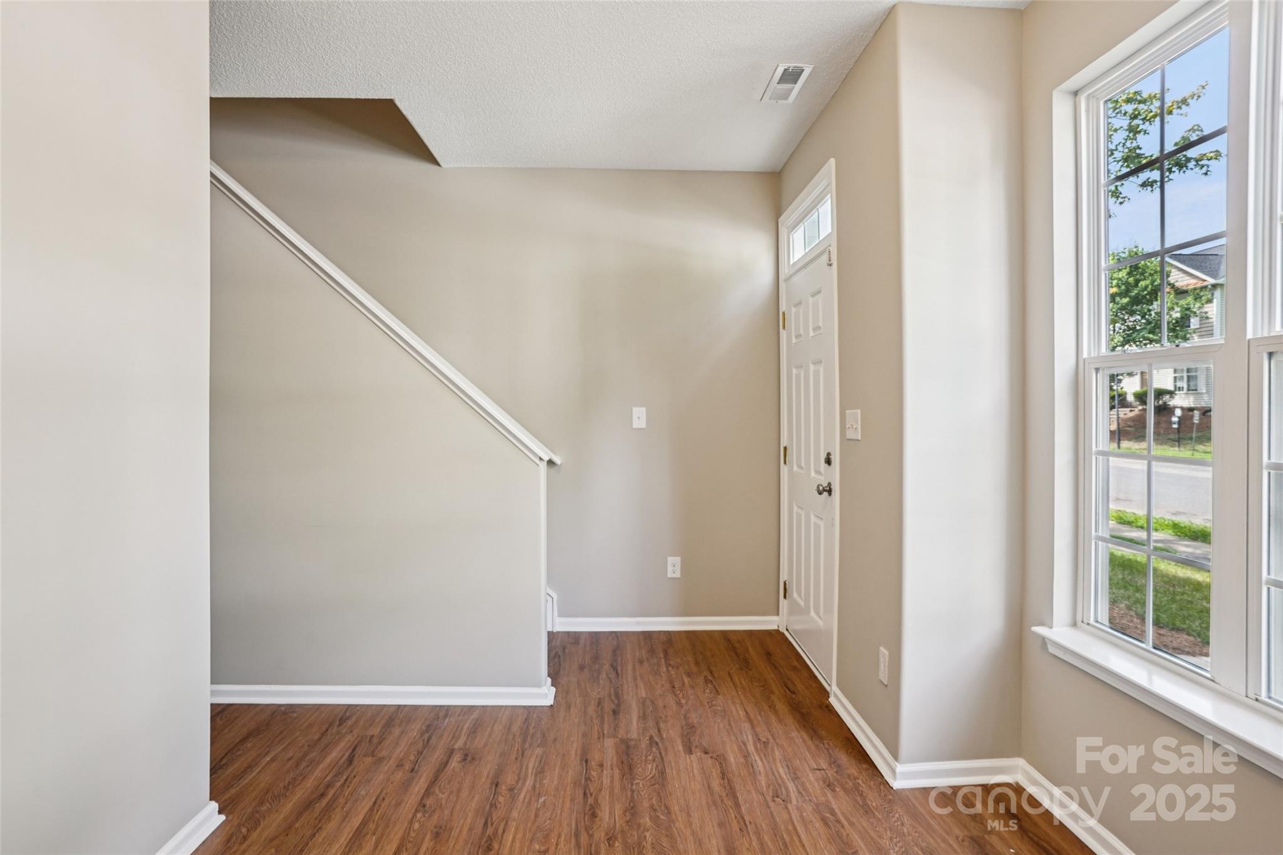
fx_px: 641
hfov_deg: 90.0
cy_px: 428
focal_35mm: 18
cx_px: 642
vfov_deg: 67.4
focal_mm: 18
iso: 400
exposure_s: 1/13
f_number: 8
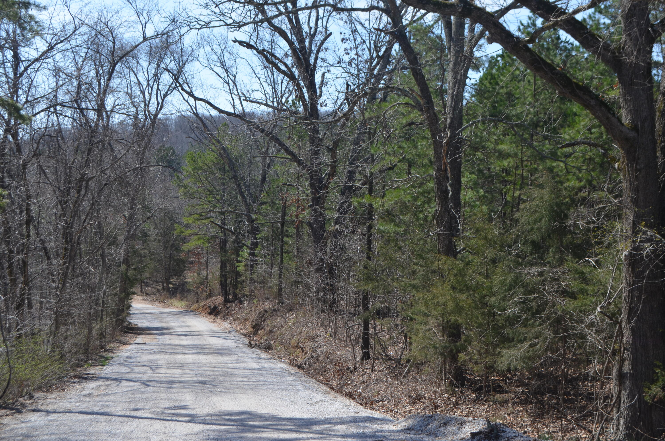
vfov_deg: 28.0
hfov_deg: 41.2
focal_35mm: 48
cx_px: 332
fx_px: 885
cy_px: 220
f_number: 8
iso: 180
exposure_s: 1/250
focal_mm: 32
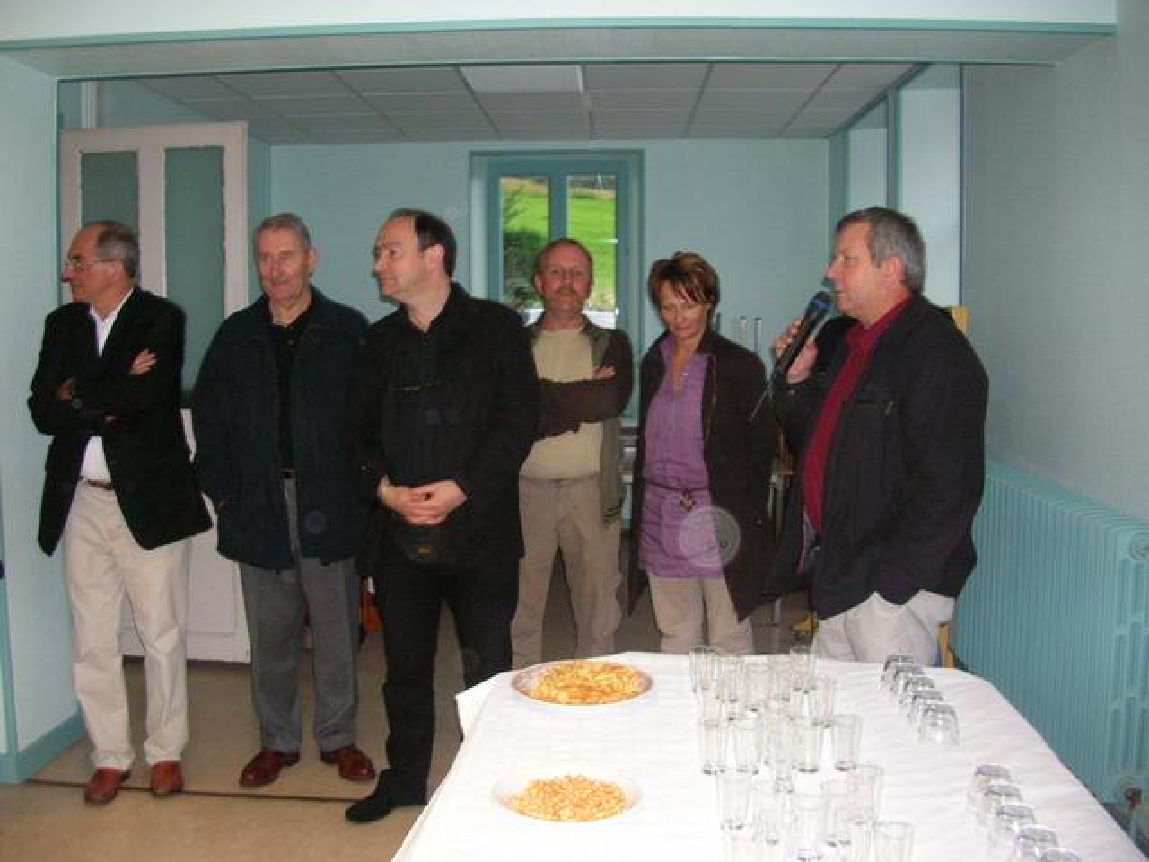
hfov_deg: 52.6
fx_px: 1162
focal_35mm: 35
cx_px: 574
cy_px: 431
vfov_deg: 40.7
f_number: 2.8
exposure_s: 1/60.1
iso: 164
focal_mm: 5.8
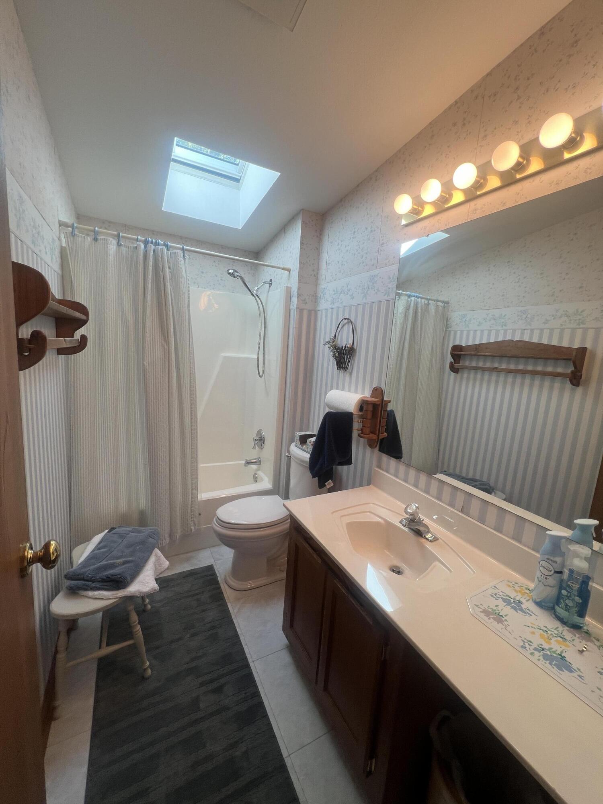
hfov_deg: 89.9
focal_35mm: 13
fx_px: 302
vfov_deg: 106.2
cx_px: 302
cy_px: 402
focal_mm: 1.57
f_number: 1.8
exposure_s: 1/120
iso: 50
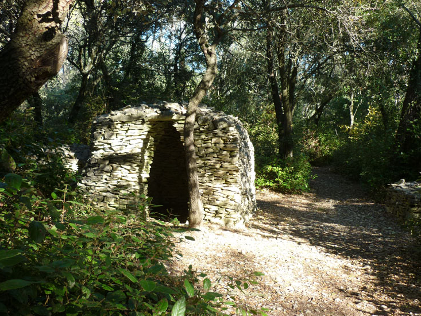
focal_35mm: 36
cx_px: 201
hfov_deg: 51.3
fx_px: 438
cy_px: 155
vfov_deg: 39.7
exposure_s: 1/100
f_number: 2.8
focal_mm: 5.5
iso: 80
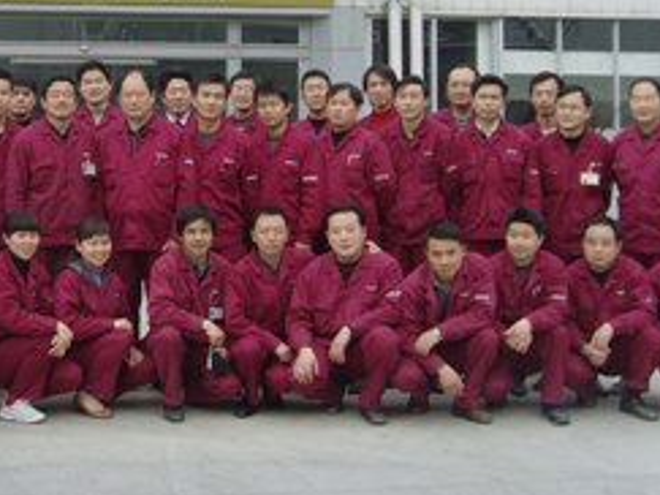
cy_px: 57
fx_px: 1372
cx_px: 122
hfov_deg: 26.5
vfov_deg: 20.1
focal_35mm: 72
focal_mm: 6.6
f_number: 3.5
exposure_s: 1/125
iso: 80
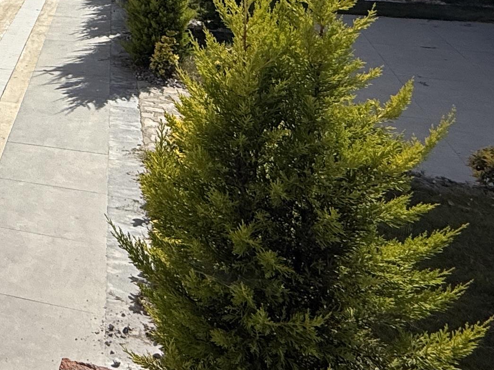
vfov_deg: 24.7
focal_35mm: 54
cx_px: -227
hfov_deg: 26.7
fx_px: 771
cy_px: -63
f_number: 2.2
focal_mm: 2.22
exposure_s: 1/3289
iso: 50
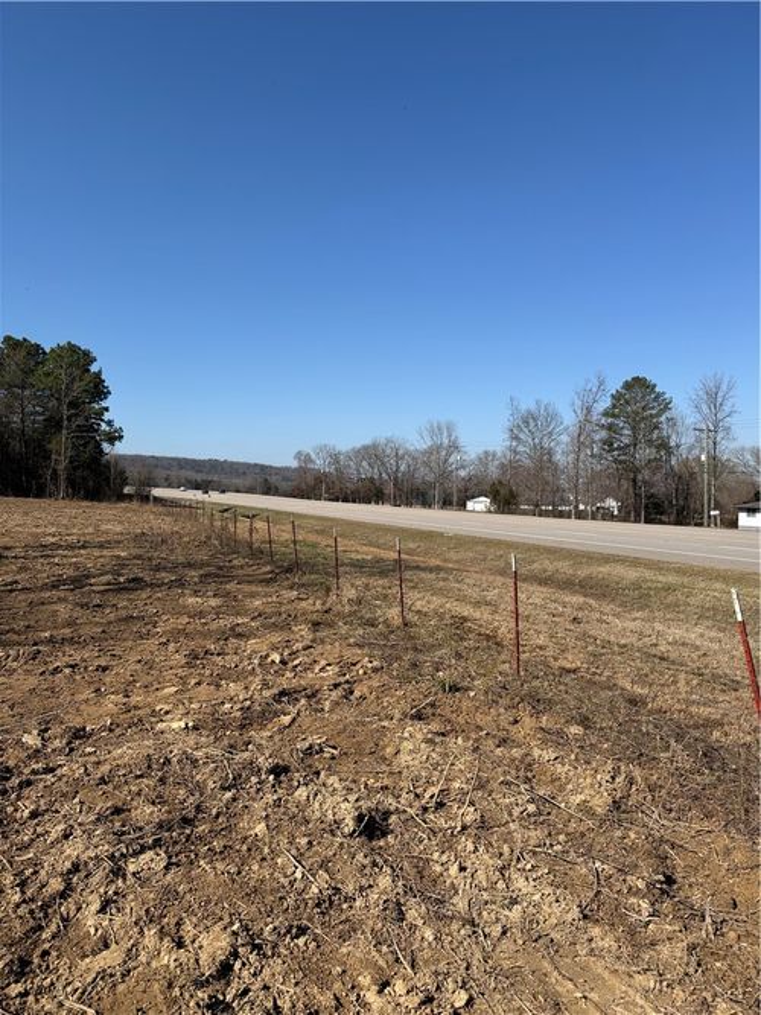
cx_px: 380
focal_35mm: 24
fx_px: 704
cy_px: 508
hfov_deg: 56.8
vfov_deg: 71.6
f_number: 1.78
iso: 80
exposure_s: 1/5319
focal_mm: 6.76
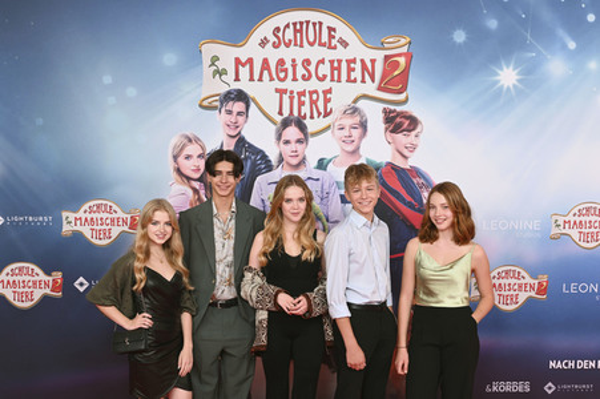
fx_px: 633
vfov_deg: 35.0
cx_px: 300
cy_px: 200
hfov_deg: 50.7
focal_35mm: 38
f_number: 8
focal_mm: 38
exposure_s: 1/125
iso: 1000
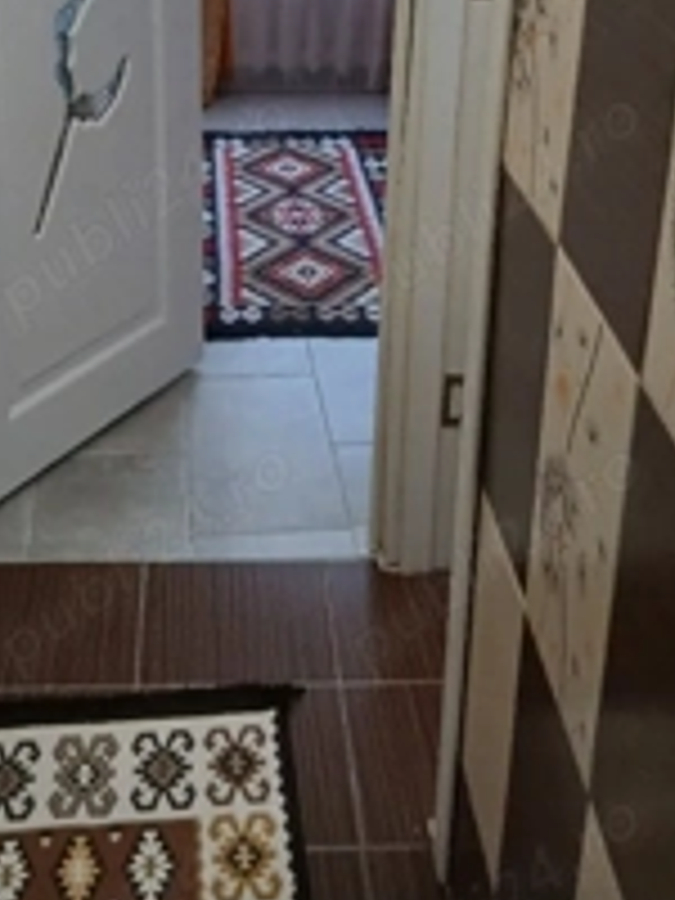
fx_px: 1352
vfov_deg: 36.2
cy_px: 261
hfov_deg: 27.9
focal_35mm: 52
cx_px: 234
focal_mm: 3.98
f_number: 1.8
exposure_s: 1/33.3
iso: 200
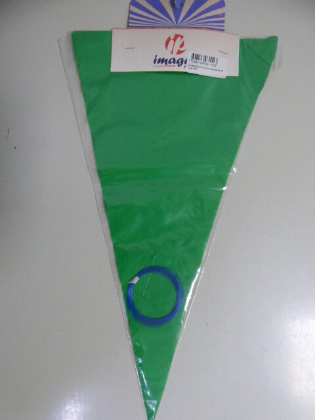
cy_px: 210
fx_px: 243
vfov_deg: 81.7
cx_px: 158
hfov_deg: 66.0
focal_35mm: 20
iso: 400
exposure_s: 1/50
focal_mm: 3.58
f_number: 2.8
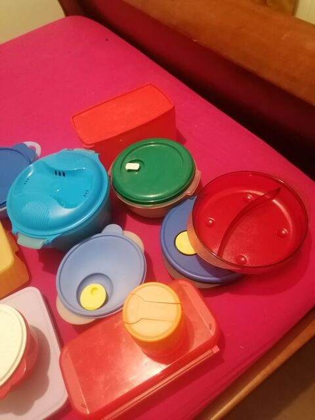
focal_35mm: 27
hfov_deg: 51.4
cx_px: 158
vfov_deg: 65.3
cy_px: 210
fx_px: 328
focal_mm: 4.75
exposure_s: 1/16.7
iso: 1000
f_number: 1.8
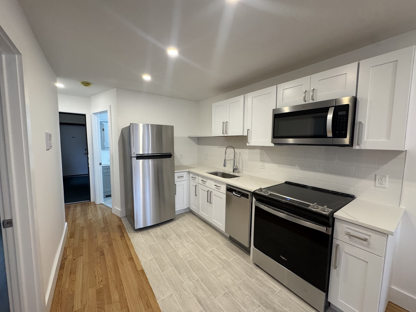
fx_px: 168
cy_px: 156
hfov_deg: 102.1
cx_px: 208
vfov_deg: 85.7
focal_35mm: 14
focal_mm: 2.22
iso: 250
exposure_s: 1/120
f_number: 2.2
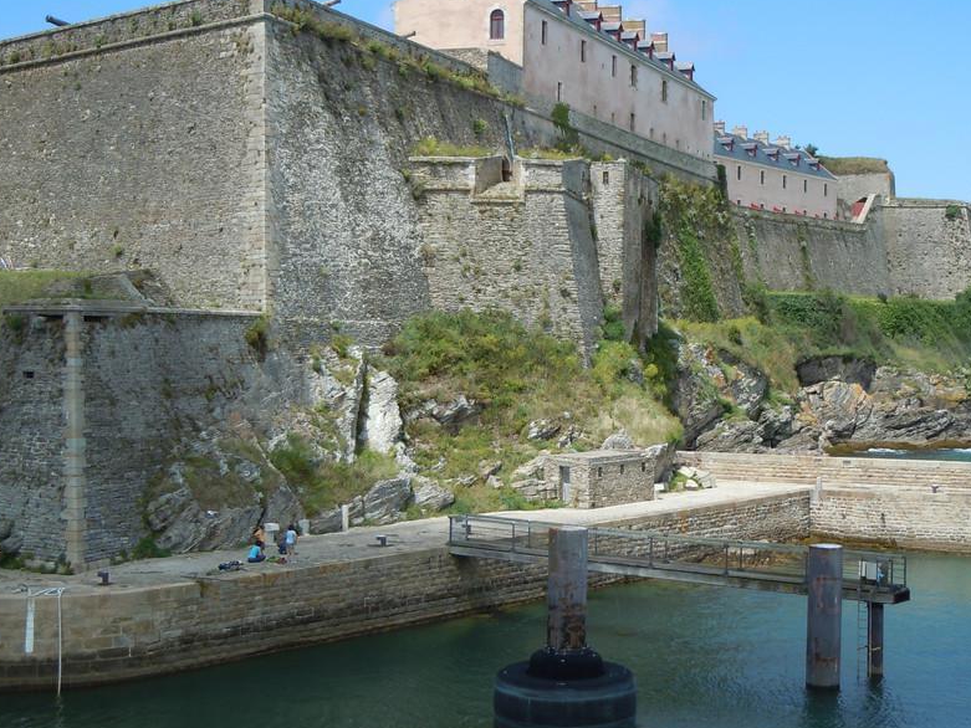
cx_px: 598
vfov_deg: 24.8
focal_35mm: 59
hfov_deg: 32.6
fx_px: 1655
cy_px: 319
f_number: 3.8
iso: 100
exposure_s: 1/800
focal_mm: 8.1
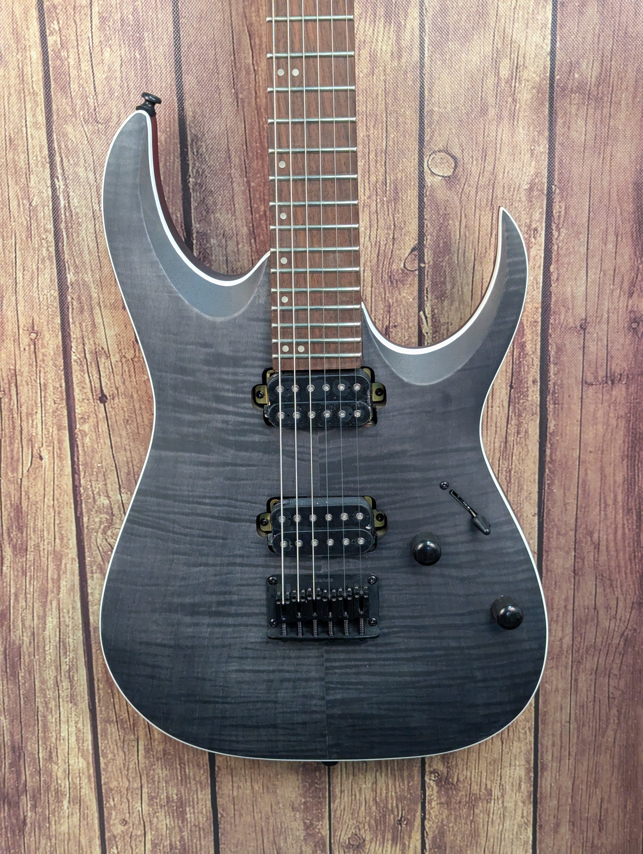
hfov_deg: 30.3
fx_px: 1185
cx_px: 322
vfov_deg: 39.6
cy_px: 427
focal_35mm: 48
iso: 538
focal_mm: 6.81
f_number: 1.85
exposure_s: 1/120
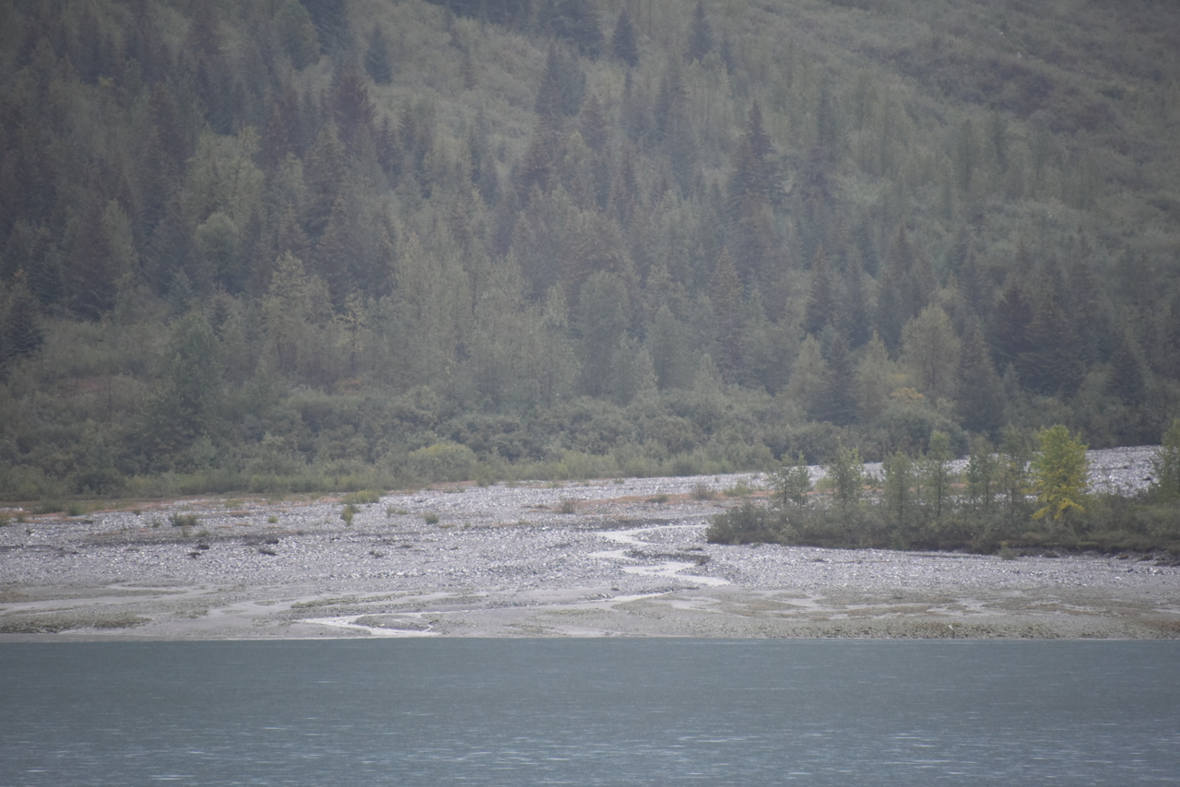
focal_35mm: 300
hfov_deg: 6.9
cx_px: 590
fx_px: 9835
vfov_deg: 4.6
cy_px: 394
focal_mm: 300
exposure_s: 1/640
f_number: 5.6
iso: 2800
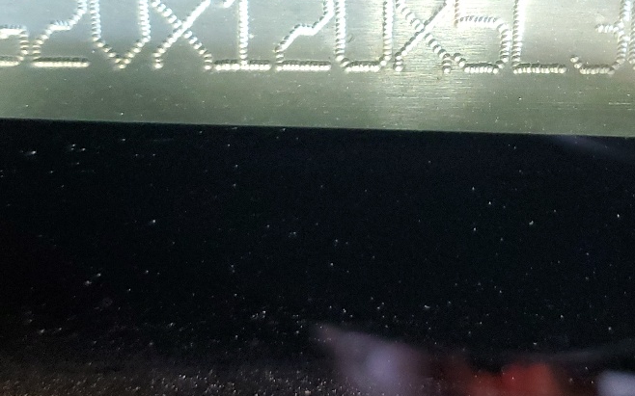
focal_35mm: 67
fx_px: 1159
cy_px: 29
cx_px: 456
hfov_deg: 30.3
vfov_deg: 19.0
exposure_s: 1/40
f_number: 1.5
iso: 333
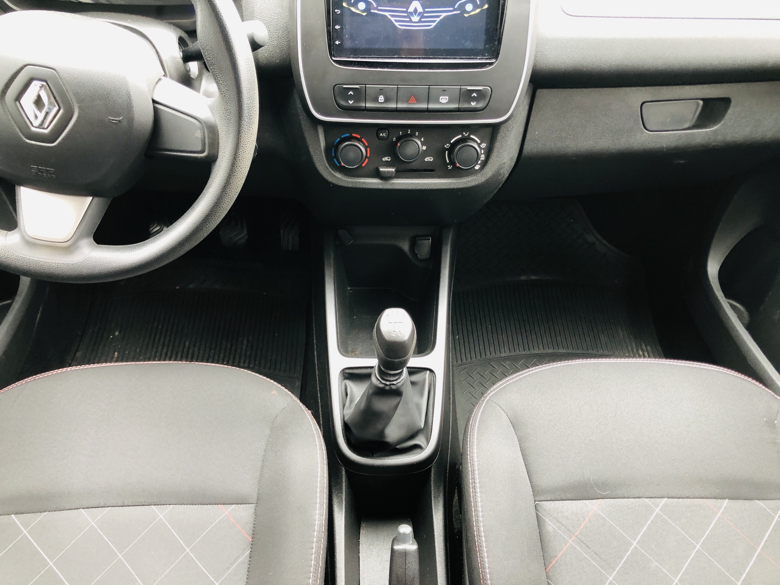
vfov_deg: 49.7
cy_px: 292
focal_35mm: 28
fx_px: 631
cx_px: 390
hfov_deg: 63.4
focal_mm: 3.99
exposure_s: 1/15
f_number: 1.8
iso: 50
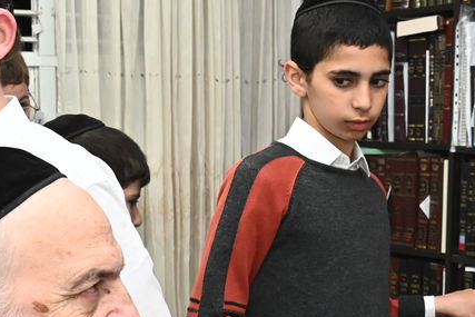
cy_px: 323
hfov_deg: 21.3
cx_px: 348
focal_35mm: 95
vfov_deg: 14.2
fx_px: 1254
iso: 2000
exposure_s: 1/200
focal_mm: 29
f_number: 6.3
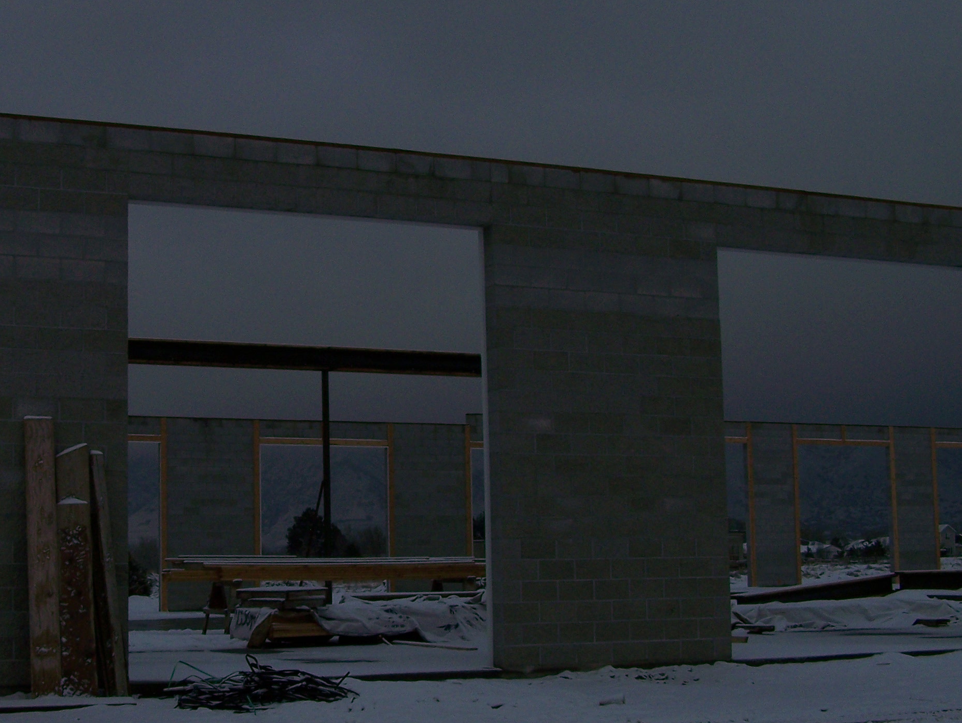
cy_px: 359
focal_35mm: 58
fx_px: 1613
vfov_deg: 25.3
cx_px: 294
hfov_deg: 32.8
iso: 80
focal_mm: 6.3
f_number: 5.6
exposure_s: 1/1600
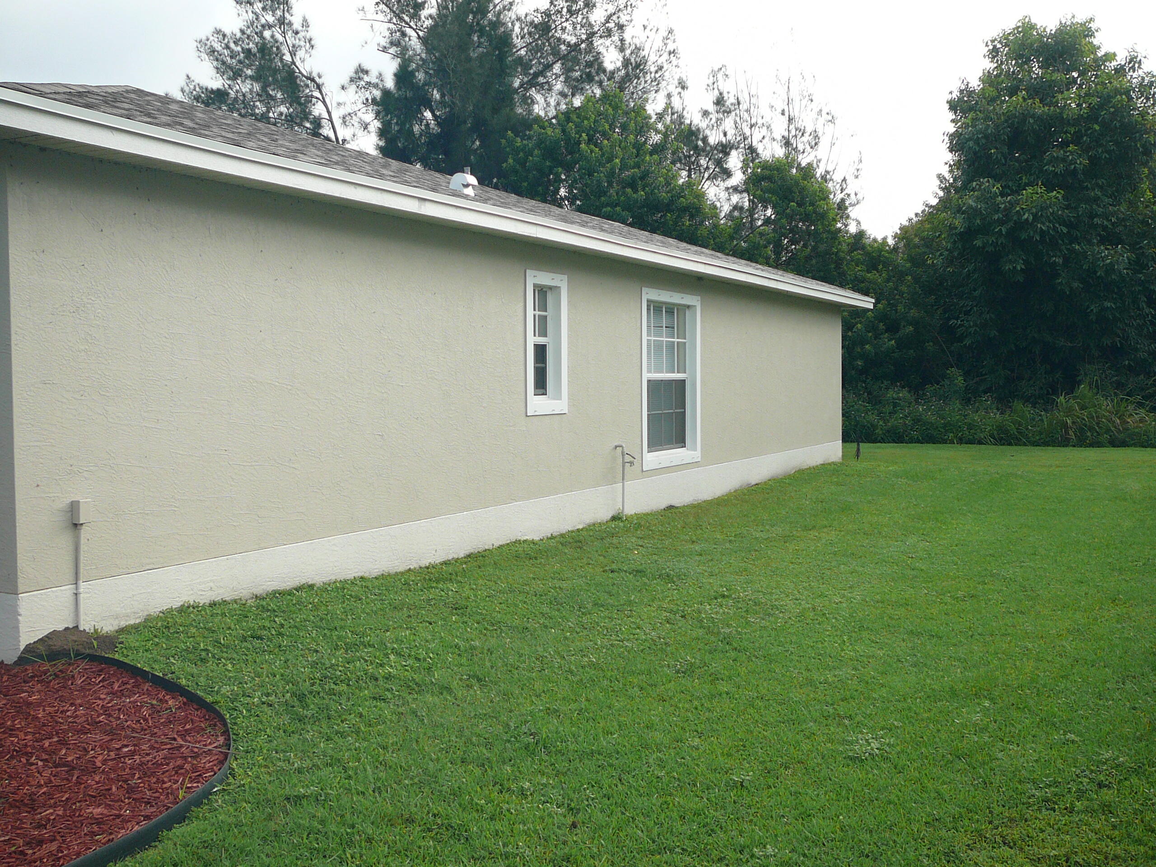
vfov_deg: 40.7
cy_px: 434
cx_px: 578
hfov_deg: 52.6
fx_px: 1169
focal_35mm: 35
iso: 80
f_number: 2.8
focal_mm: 5.2
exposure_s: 1/500
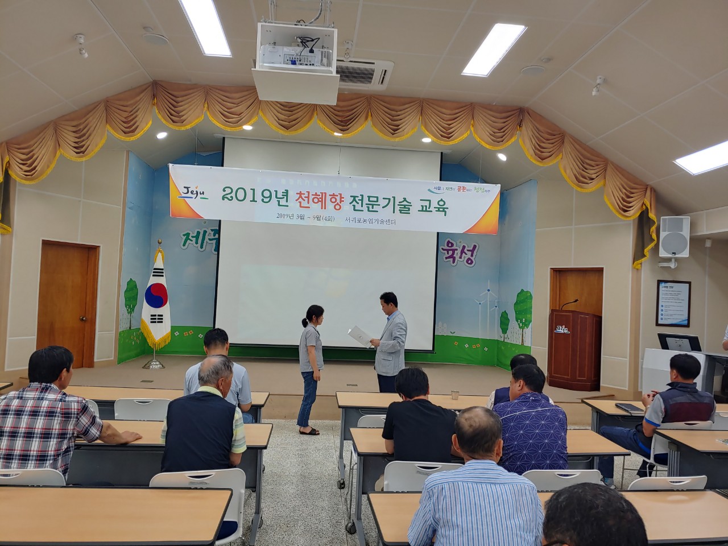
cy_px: 273
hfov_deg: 69.4
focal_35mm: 25
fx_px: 526
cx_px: 364
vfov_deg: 54.9
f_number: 1.5
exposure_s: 1/60.2
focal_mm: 4.23
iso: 50
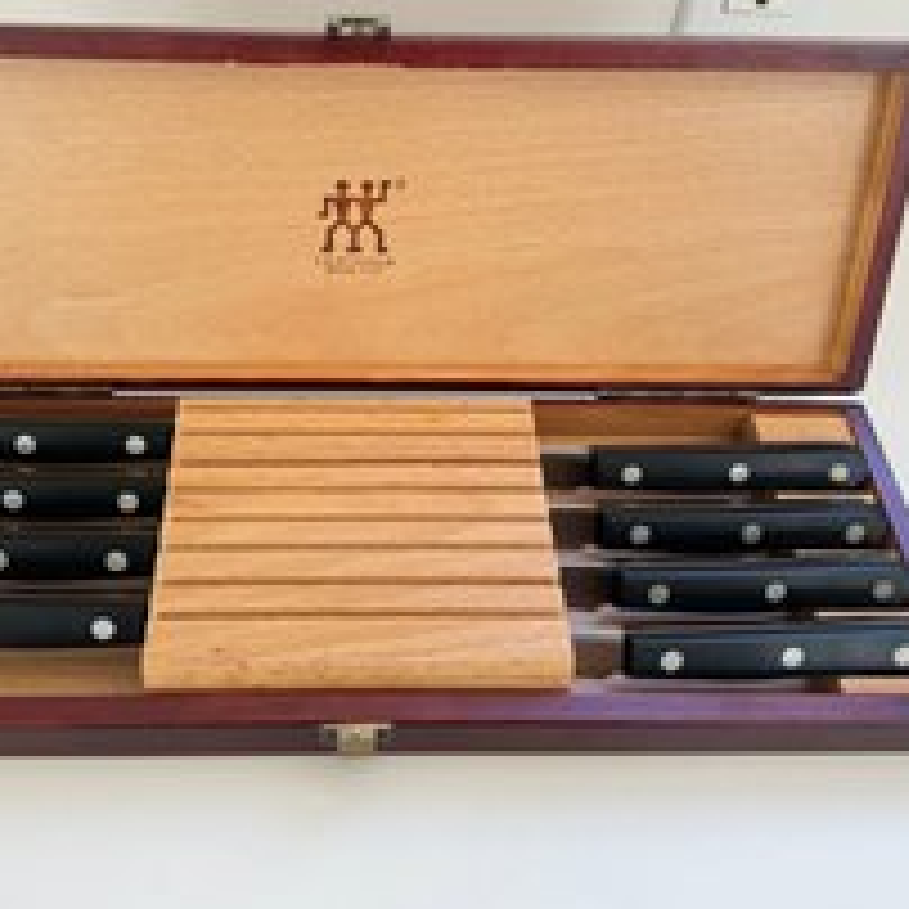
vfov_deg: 45.8
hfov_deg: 45.9
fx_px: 1070
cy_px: 358
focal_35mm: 36
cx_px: 376
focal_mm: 6.76
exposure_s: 1/121
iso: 125
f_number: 1.78
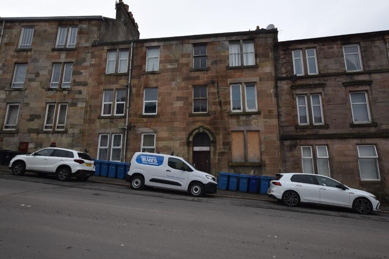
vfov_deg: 63.2
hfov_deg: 85.4
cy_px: 130
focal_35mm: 20
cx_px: 194
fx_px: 211
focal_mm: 13
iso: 360
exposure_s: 1/250
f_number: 8
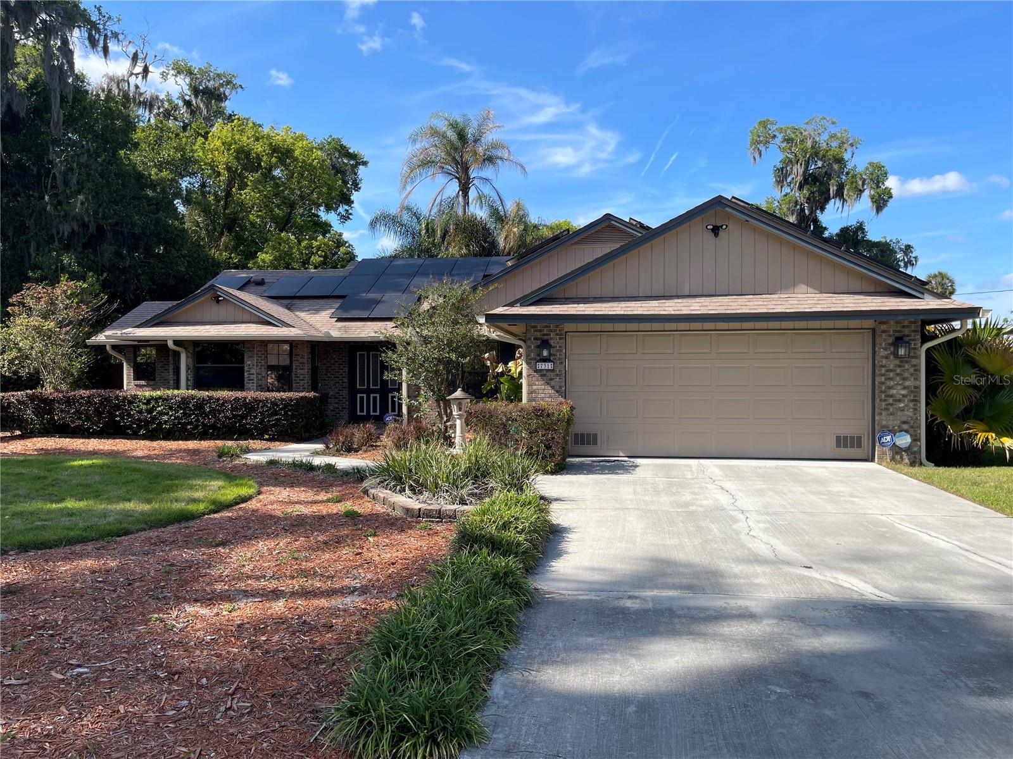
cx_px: 506
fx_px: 732
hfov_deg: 69.4
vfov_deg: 54.9
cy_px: 380
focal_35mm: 25
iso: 32
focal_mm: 5.1
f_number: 1.6
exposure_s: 1/2203
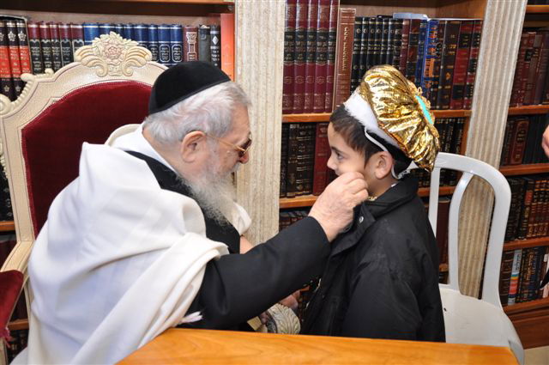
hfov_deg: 53.2
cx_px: 274
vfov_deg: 36.8
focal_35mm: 36
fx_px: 548
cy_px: 182
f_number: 4
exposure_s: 1/60
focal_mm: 24
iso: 320
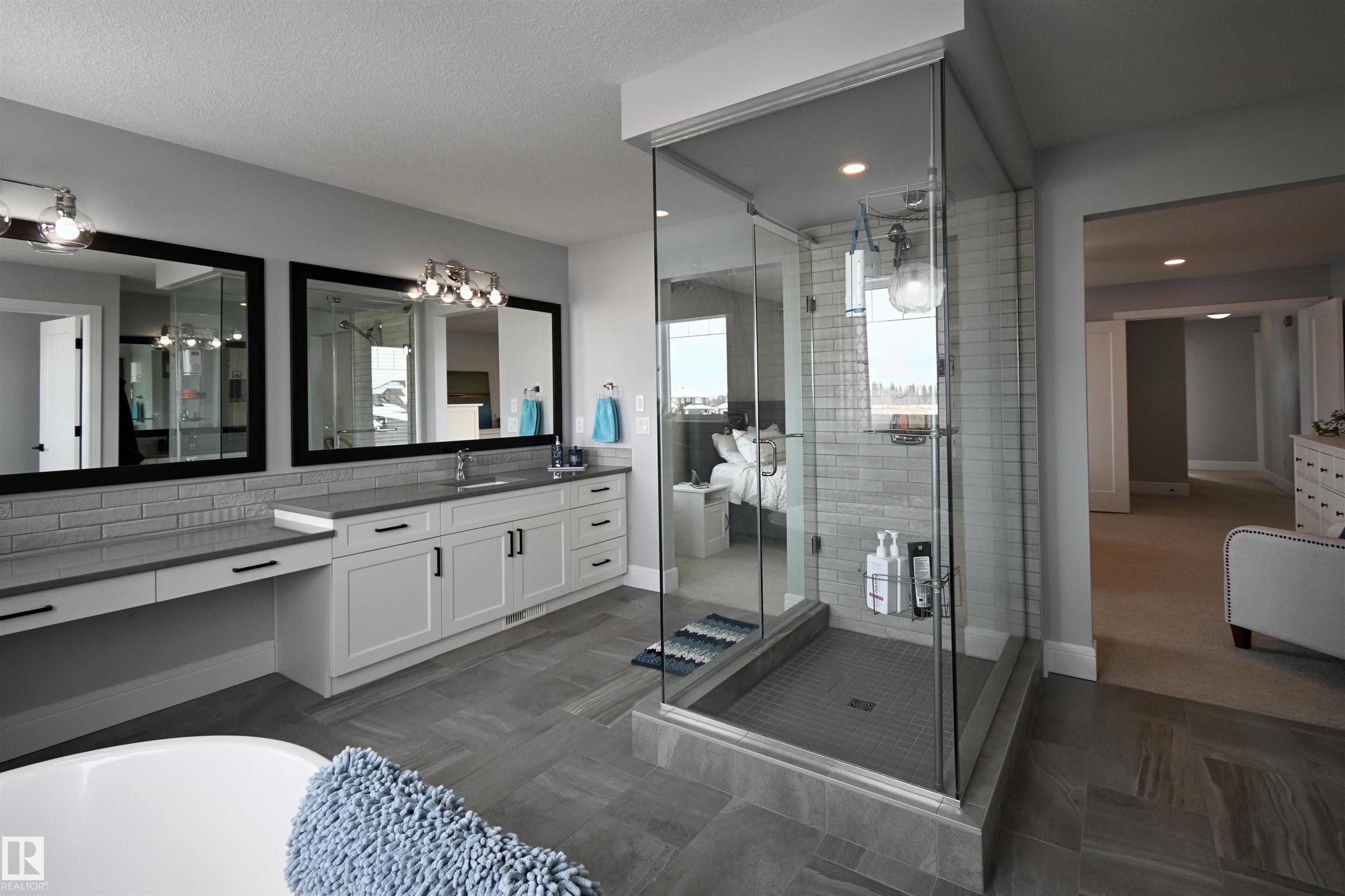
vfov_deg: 77.3
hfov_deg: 100.4
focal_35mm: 15
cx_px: 672
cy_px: 448
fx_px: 560
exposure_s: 1/60
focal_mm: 10
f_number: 4.5
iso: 125
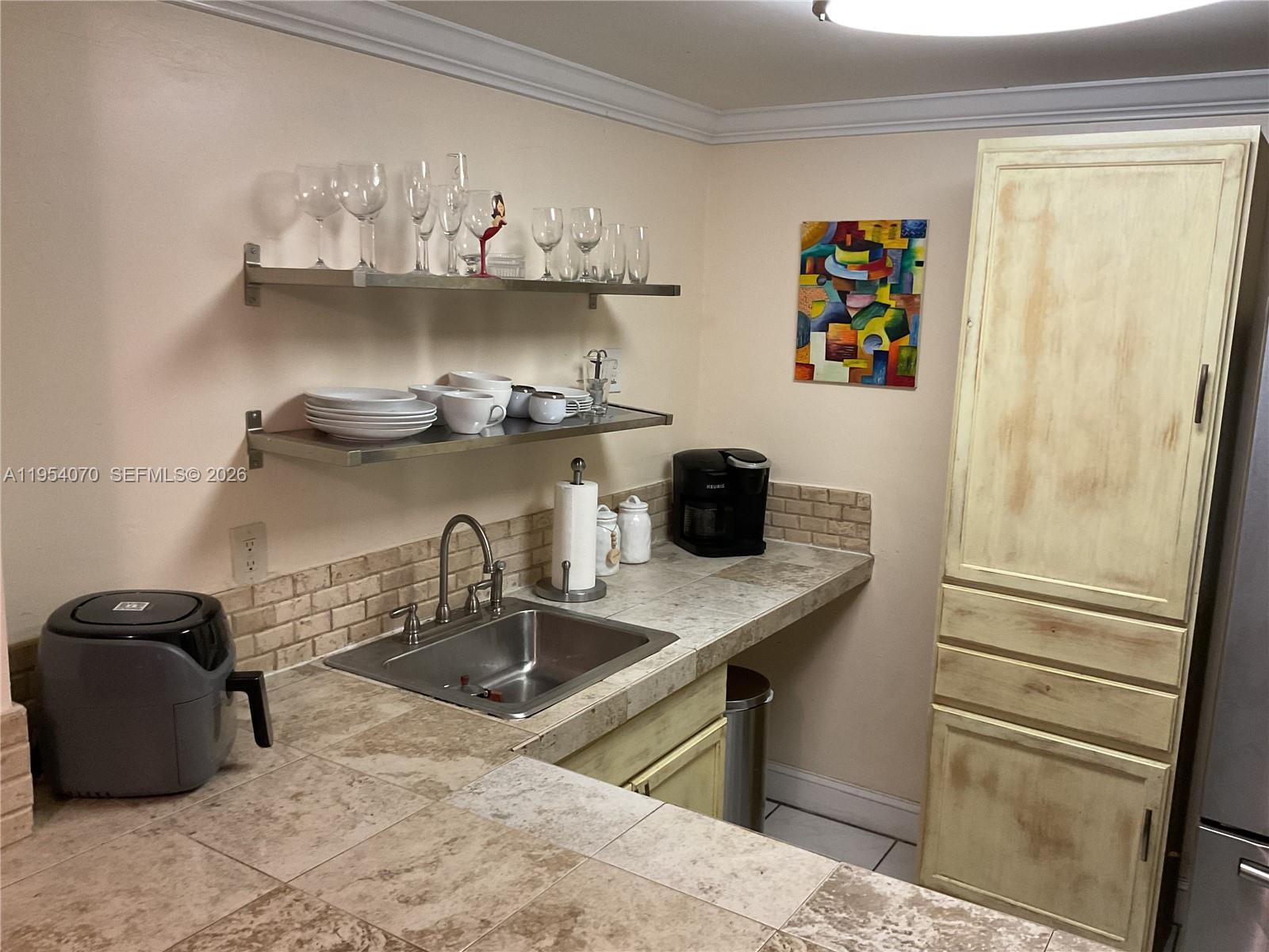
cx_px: 634
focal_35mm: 29
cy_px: 476
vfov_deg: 48.2
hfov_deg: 61.7
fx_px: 1063
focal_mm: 3
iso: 160
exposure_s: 1/60
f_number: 1.8
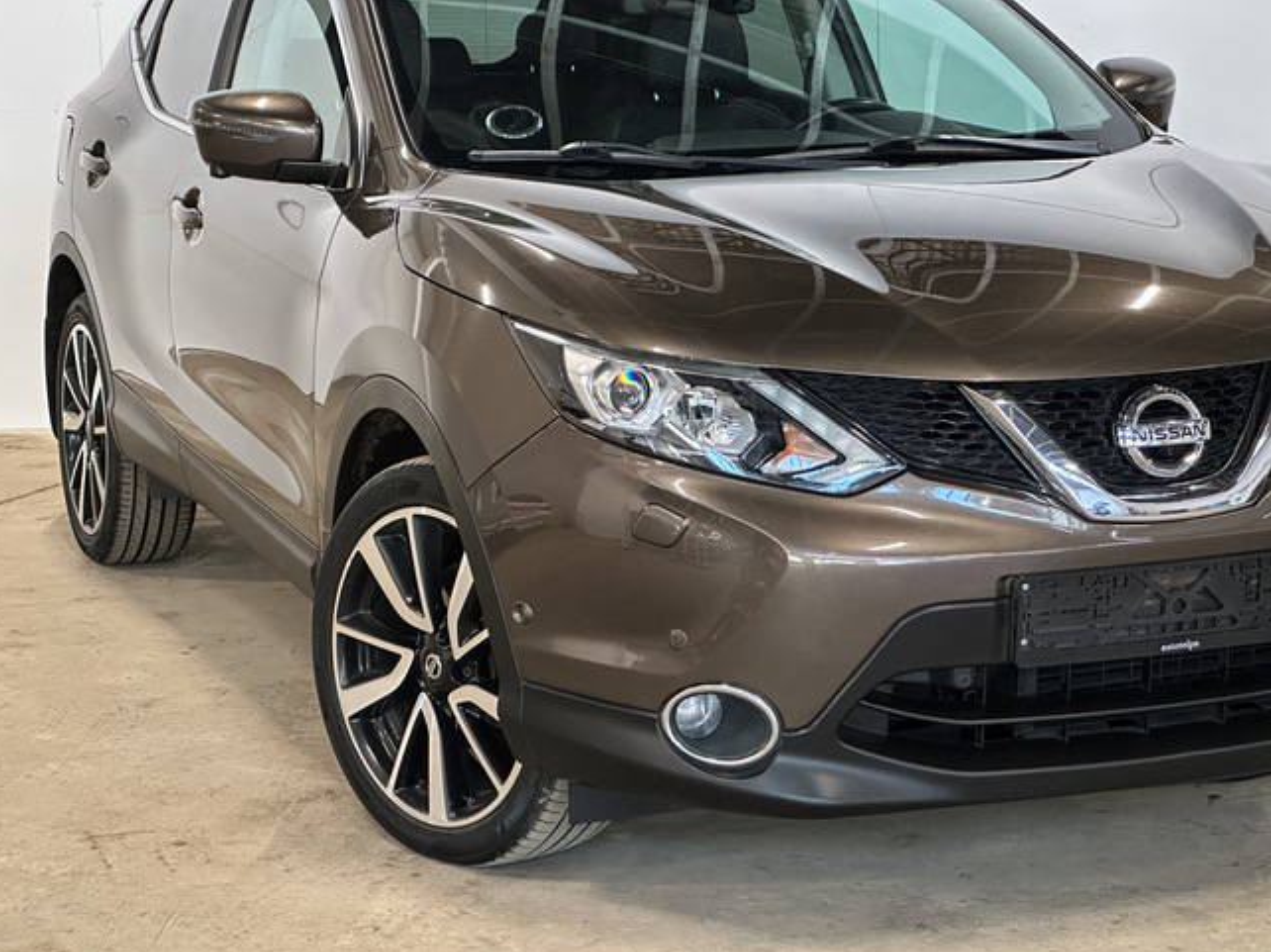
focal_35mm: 78
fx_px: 2863
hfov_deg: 25.0
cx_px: 632
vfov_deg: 18.9
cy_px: 479
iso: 640
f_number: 2.8
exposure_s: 1/50
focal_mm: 9
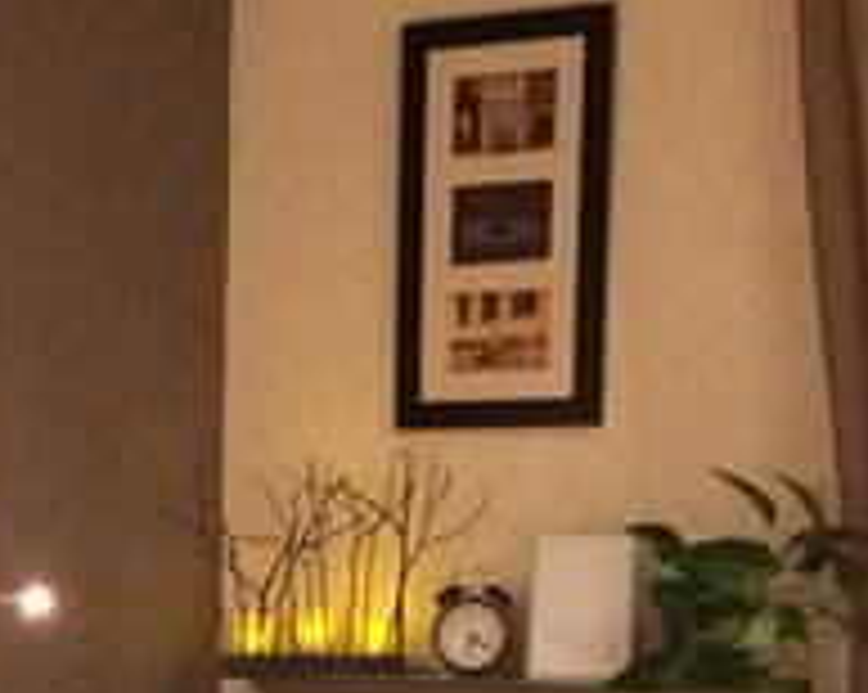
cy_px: 968
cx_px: 63
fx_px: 2977
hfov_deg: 16.3
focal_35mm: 116
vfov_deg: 12.7
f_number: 2.2
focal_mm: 4.15
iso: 640
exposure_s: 1/17
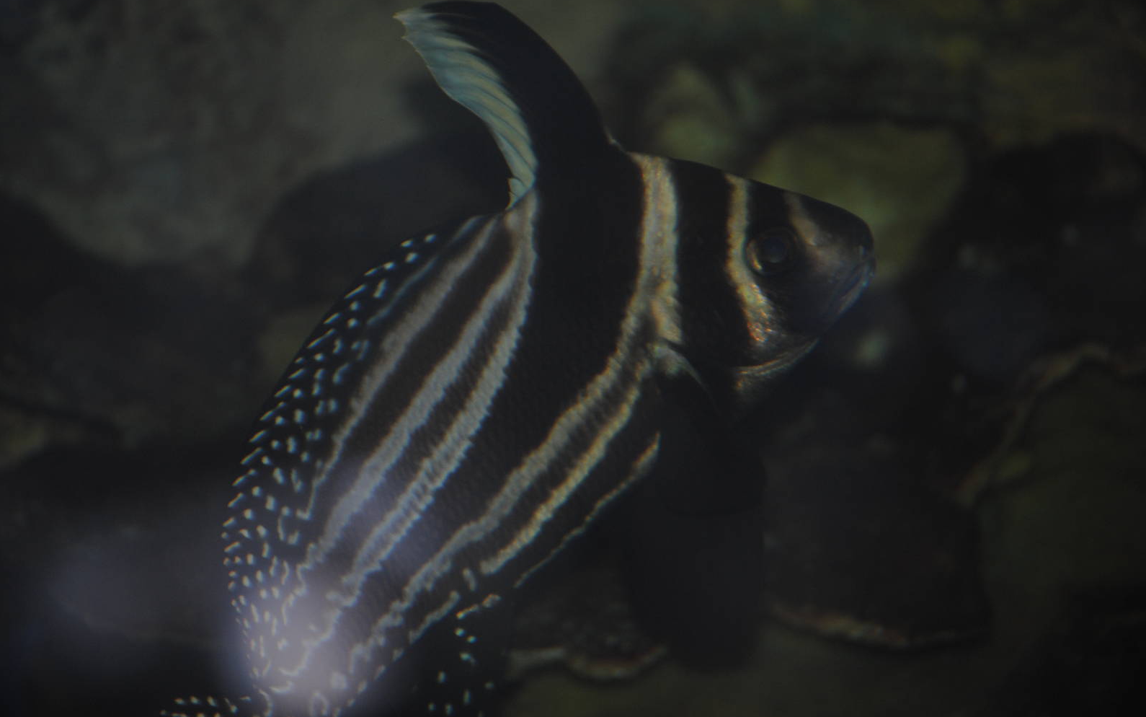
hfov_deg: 13.6
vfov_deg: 8.5
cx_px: 574
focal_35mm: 154
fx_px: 4810
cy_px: 352
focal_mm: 100
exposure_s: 1/60
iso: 200
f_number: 4.5
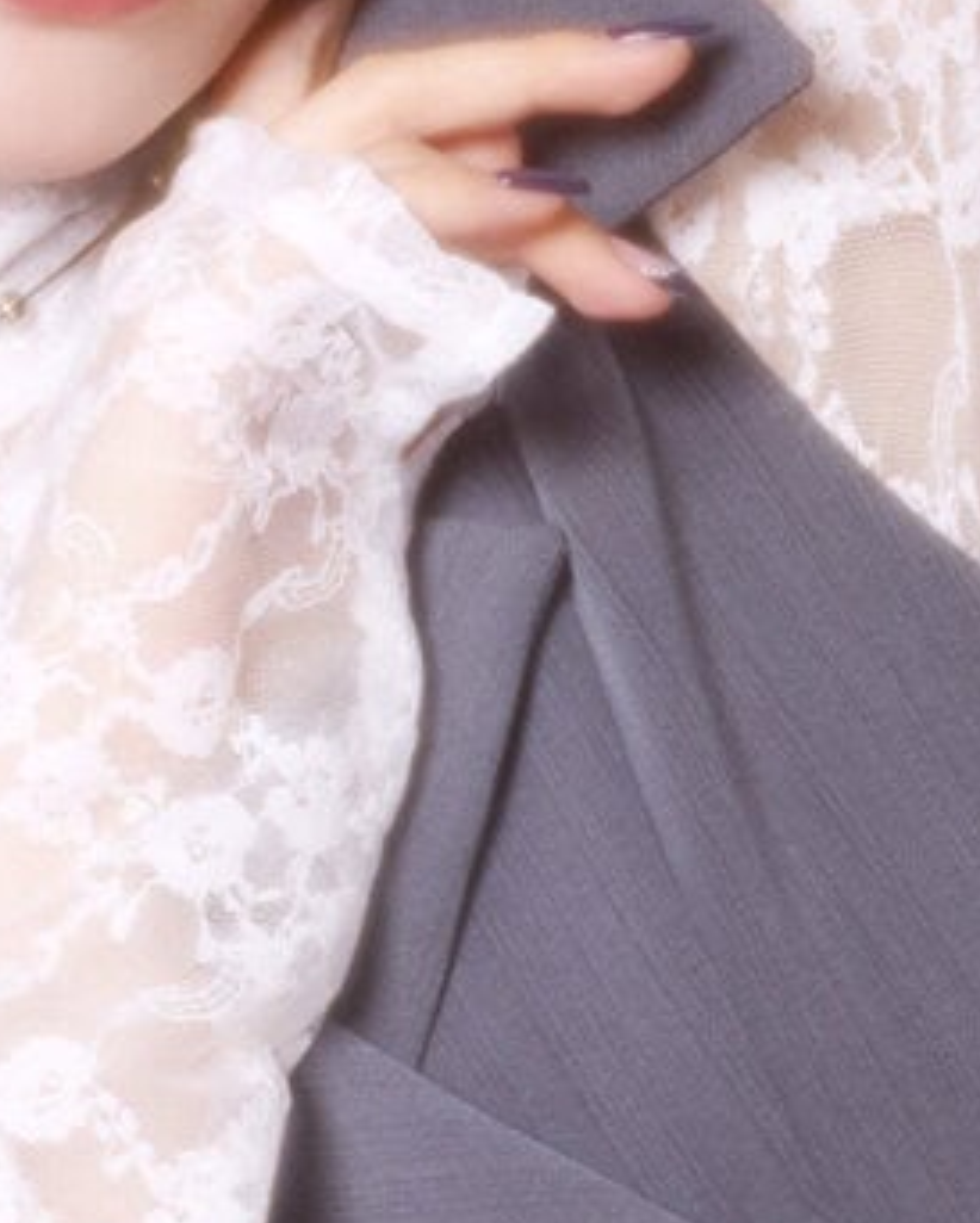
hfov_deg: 7.2
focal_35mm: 214
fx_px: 7752
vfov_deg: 9.0
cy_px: 440
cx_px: 268
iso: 800
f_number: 16
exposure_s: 1/13
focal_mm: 65
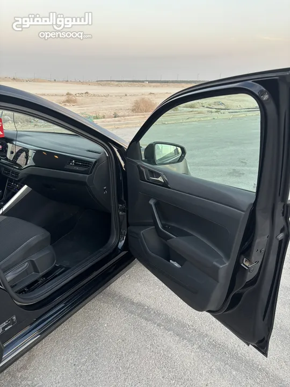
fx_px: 290
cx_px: 145
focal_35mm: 26
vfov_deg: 67.3
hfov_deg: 53.1
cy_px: 194
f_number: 1.6
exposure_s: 1/121
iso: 100
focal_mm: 5.96
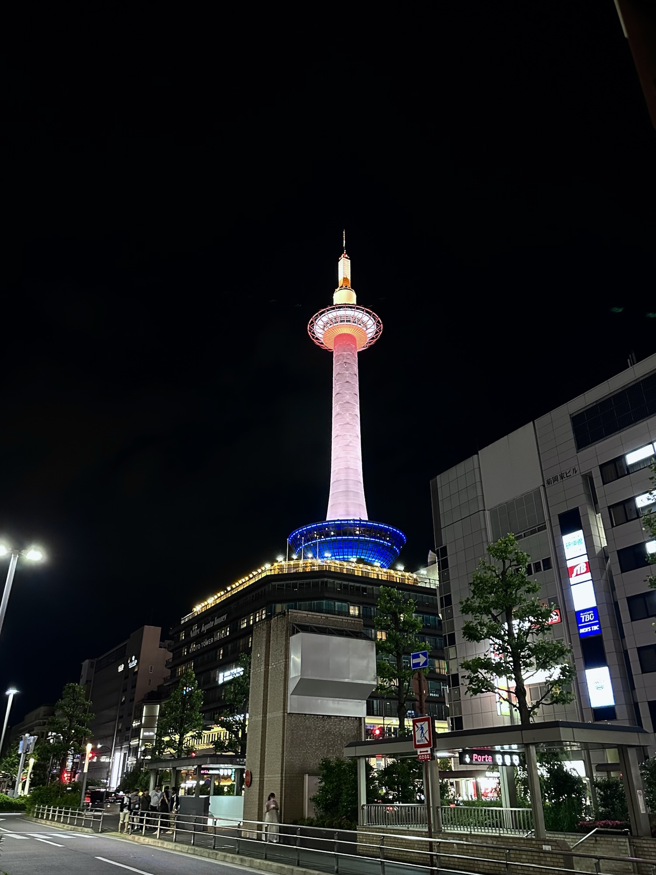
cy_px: 438
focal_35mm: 24
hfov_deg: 56.8
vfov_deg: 71.6
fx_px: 606
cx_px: 328
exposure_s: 1/30
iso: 800
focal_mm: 6.86
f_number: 1.78
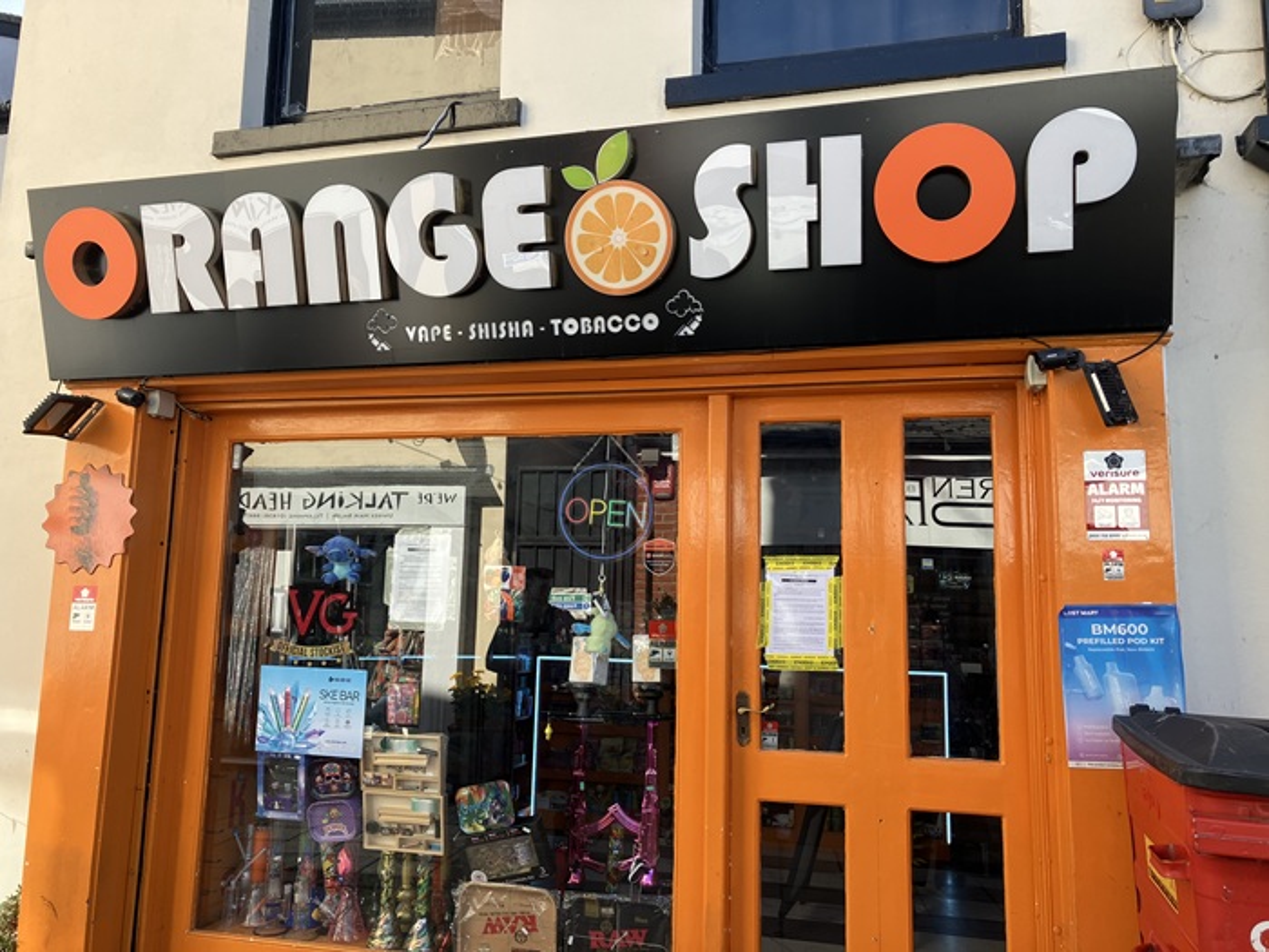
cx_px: 634
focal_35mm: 28
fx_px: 1026
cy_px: 476
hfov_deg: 63.4
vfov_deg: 49.7
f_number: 1.8
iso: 32
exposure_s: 1/322
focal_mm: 3.99
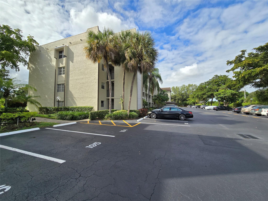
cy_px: 100
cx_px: 134
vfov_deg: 89.9
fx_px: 101
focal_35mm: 13
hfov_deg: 106.2
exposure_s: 1/2234
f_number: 2.2
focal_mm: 2.2
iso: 50
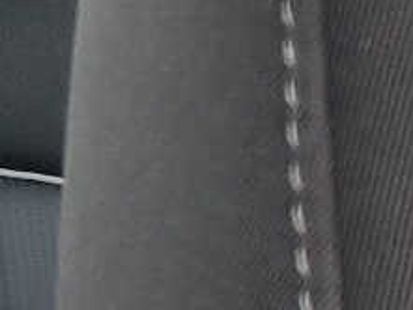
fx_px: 2244
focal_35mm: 188
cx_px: -807
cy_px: -19
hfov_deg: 8.8
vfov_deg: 7.9
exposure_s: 1/60.2
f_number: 1.5
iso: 90
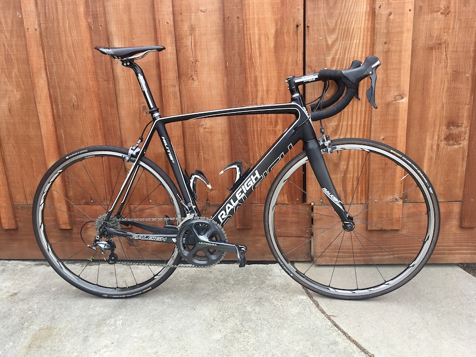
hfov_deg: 61.7
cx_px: 238
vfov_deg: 48.2
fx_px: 399
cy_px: 178
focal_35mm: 29
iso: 25
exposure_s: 1/288
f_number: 2.2
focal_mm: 4.15
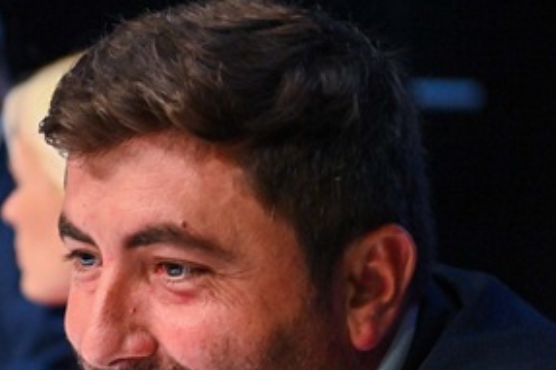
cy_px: 326
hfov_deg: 10.5
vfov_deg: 7.0
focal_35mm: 195
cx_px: 170
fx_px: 3010
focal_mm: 70
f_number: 2.8
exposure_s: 1/200
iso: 4000
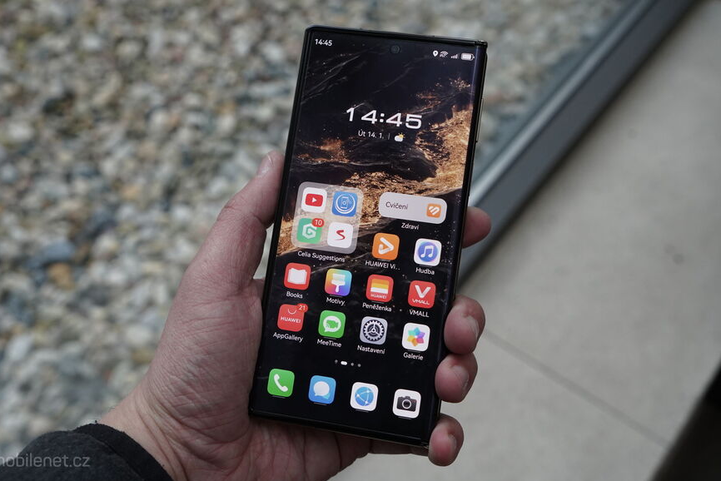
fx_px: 821
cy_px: 220
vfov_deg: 32.6
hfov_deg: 47.4
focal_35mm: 41
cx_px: 341
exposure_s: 1/160
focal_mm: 37
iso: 1600
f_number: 6.3
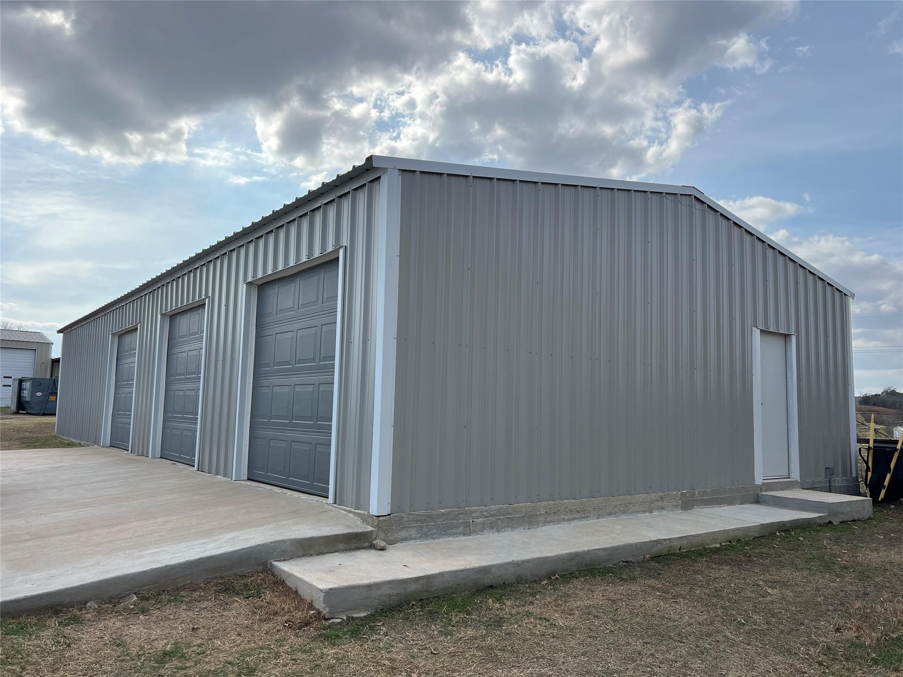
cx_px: 452
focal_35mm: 26
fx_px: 678
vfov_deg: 53.1
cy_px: 338
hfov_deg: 67.3
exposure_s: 1/5882
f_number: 1.5
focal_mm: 5.7
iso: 50
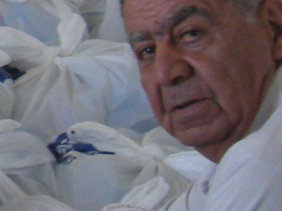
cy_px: -97
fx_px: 2338
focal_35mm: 287
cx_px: -542
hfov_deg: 6.4
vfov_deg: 5.1
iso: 156
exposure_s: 1/47.7
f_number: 2.8
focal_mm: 7.9
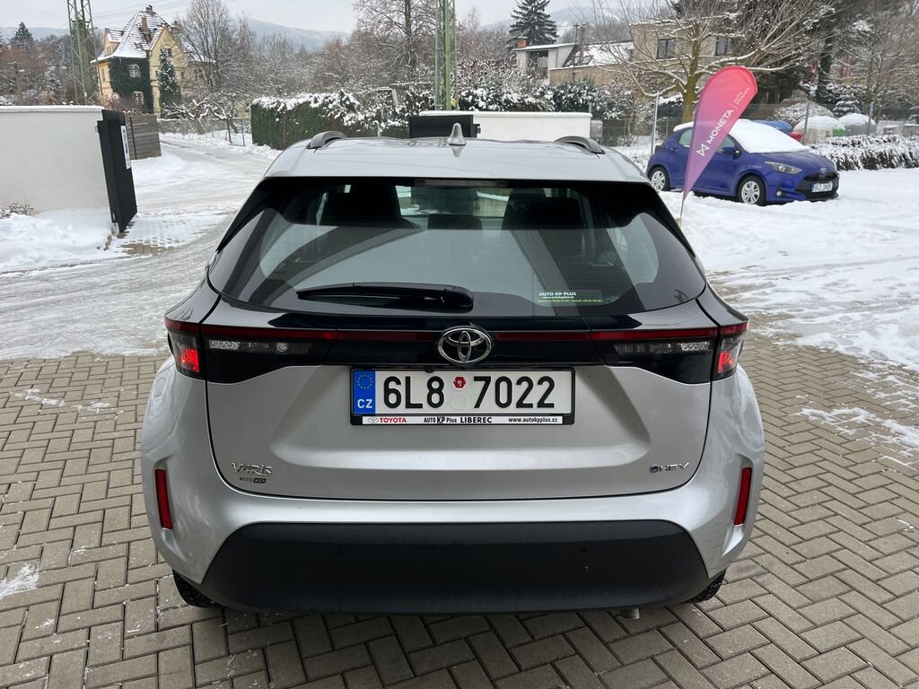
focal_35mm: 26
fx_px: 690
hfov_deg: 67.3
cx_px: 460
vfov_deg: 53.1
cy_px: 344
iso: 50
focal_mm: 5.1
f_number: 1.6
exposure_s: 1/680
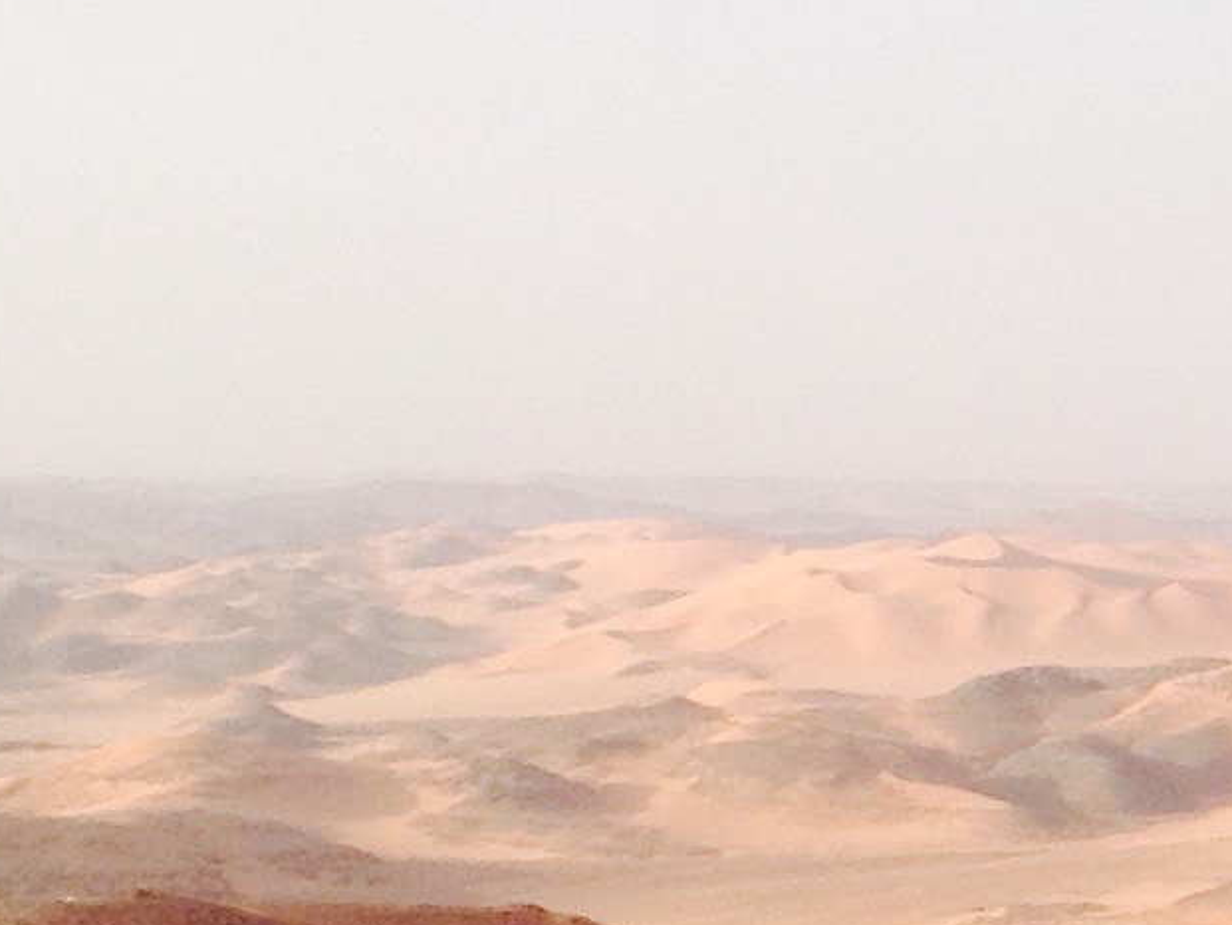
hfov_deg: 10.3
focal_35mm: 184
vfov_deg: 8.0
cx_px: 1909
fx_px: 6550
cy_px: 1016
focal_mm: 4.28
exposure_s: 1/1042
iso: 50
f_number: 2.4
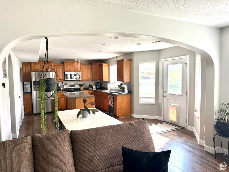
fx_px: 159
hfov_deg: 71.6
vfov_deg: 56.8
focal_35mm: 24
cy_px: 86
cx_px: 114
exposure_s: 1/272
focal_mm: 6.76
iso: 100
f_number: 1.78
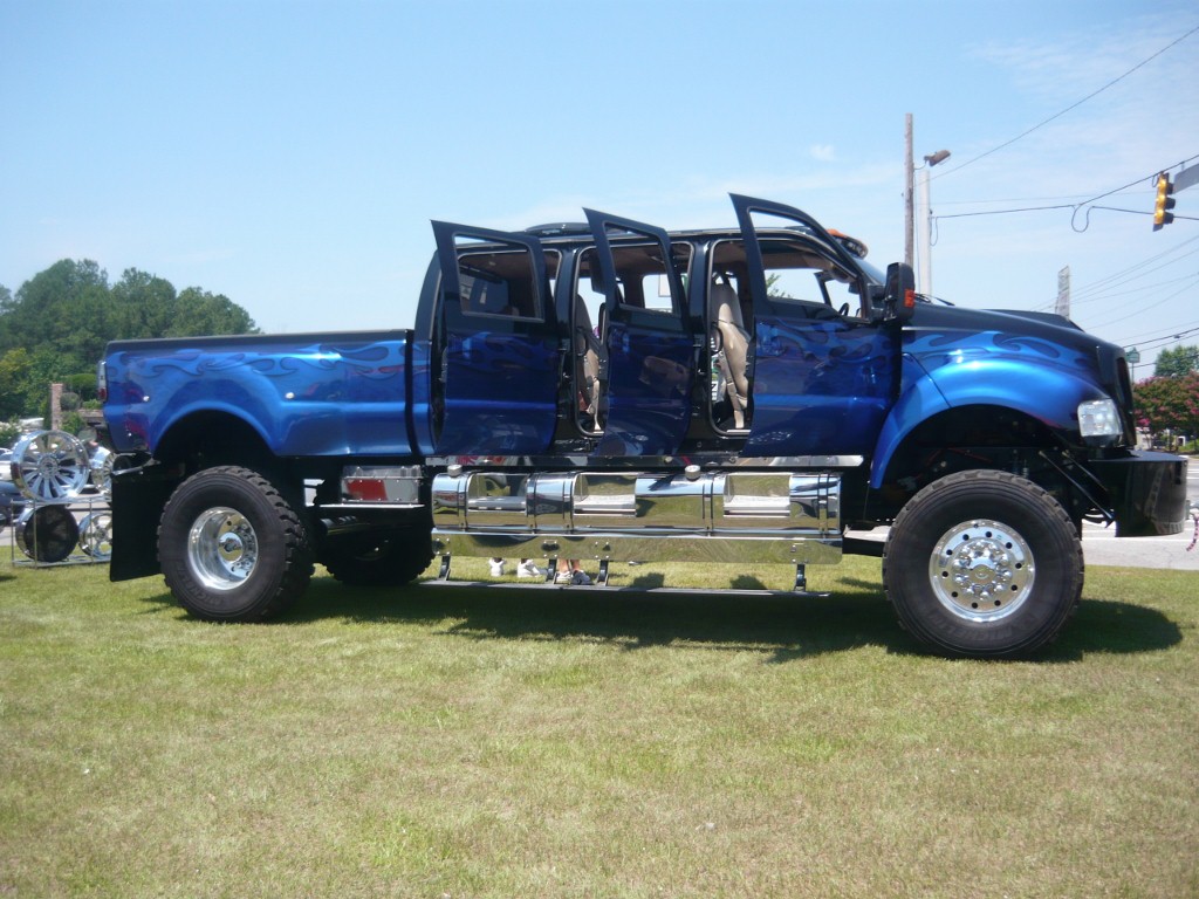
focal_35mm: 33
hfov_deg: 55.4
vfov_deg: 42.9
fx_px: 1143
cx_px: 600
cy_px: 450
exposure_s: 1/125
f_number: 8
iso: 100
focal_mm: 5.5
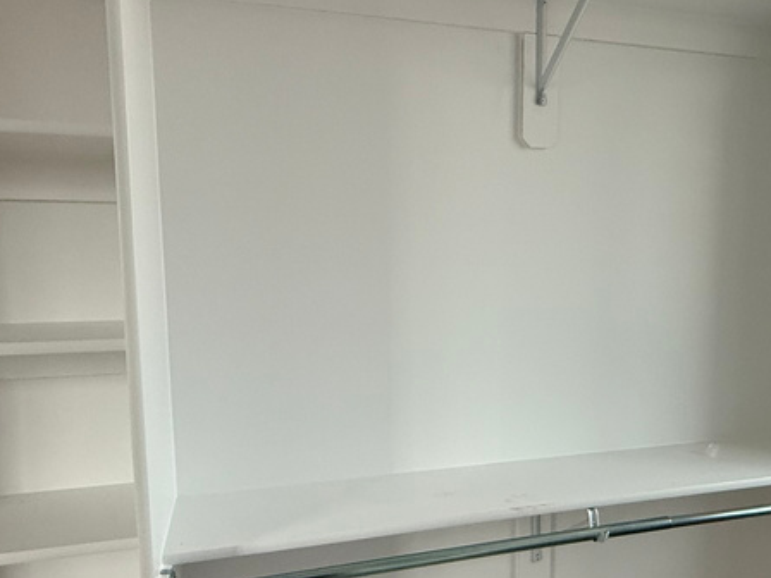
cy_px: 339
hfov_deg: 56.1
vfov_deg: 44.0
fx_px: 713
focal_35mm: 32
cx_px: 484
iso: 200
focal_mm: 2.22
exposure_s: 1/99
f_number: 2.2
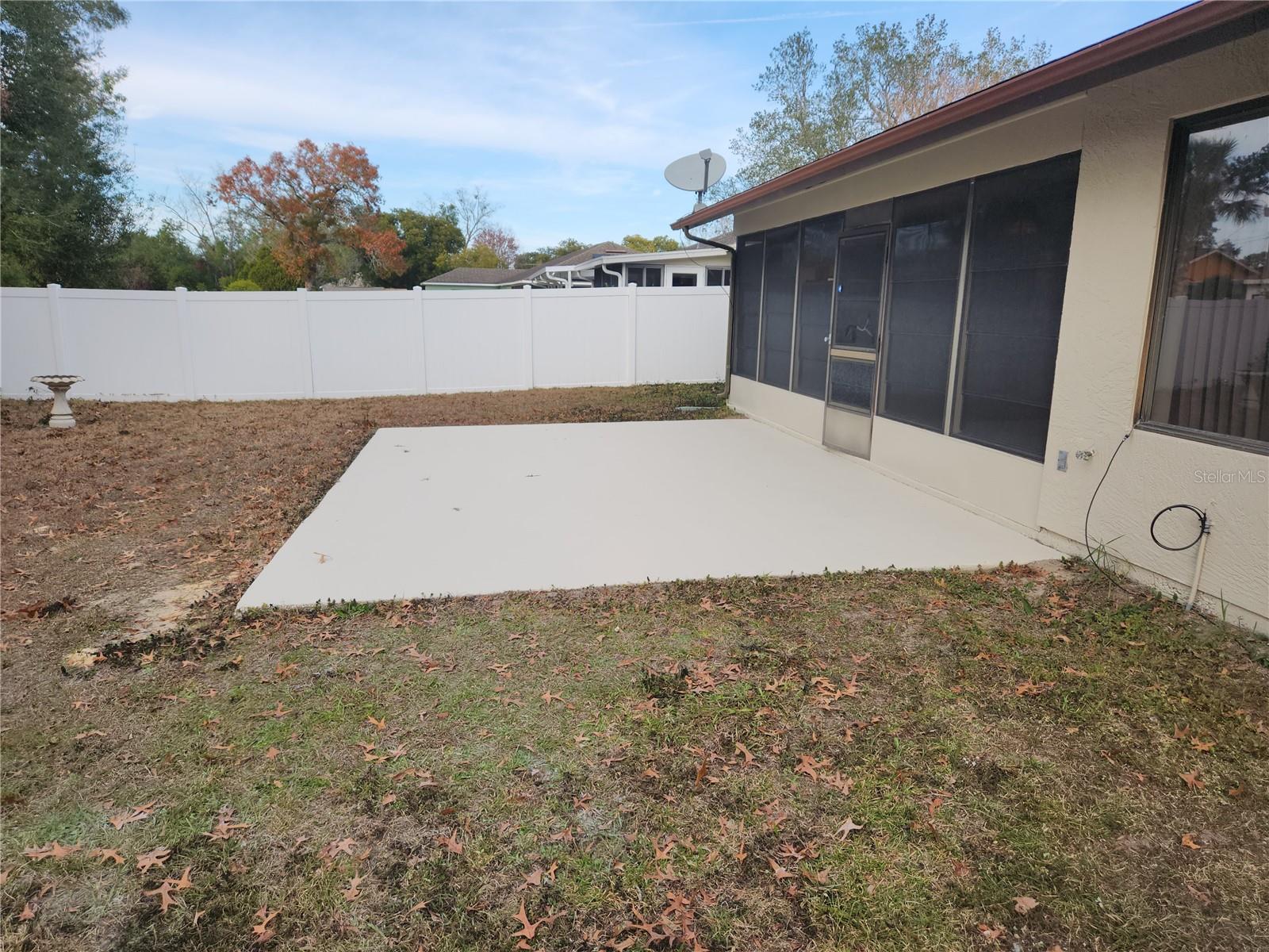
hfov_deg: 73.9
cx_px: 634
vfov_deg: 58.9
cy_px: 476
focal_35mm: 23
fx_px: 843
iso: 20
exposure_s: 1/571
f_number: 1.8
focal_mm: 5.4
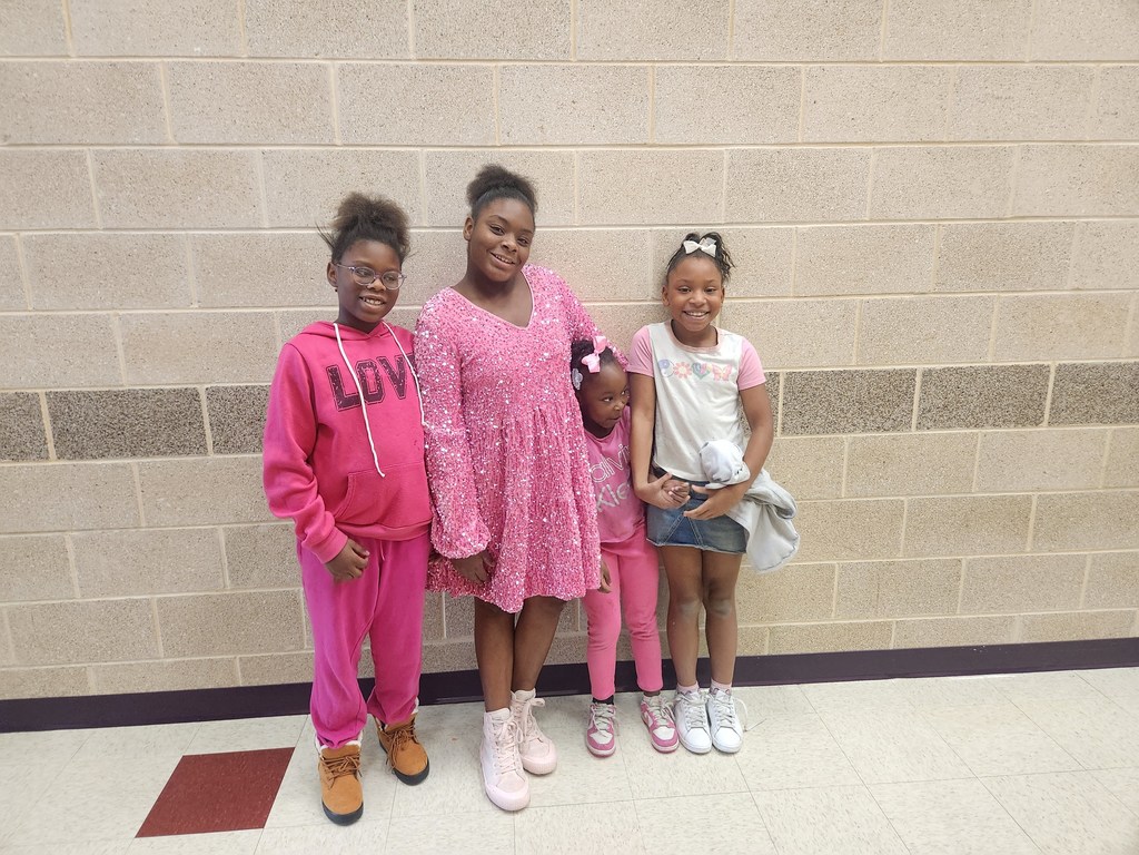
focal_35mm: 23
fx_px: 757
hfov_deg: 73.9
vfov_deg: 58.9
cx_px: 570
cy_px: 428
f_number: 1.8
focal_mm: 5.4
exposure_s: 1/120
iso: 800
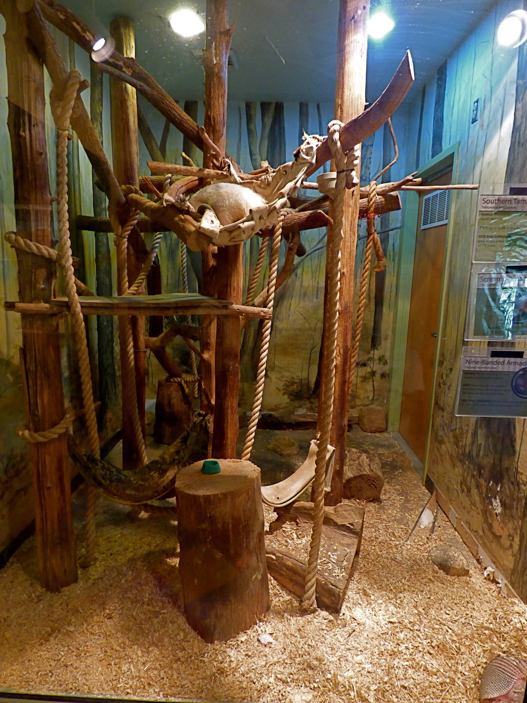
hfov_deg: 66.0
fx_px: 406
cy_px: 352
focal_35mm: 20
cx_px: 264
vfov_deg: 81.7
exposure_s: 1/15
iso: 400
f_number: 2.8
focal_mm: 3.58
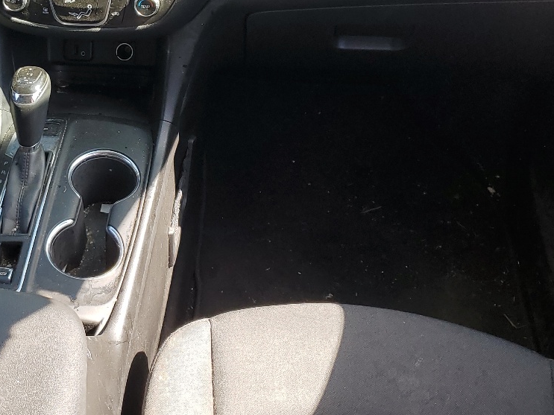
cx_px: 63
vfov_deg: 25.9
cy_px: 124
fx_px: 896
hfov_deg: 32.7
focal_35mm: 56
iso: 50
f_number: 1.5
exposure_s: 1/323
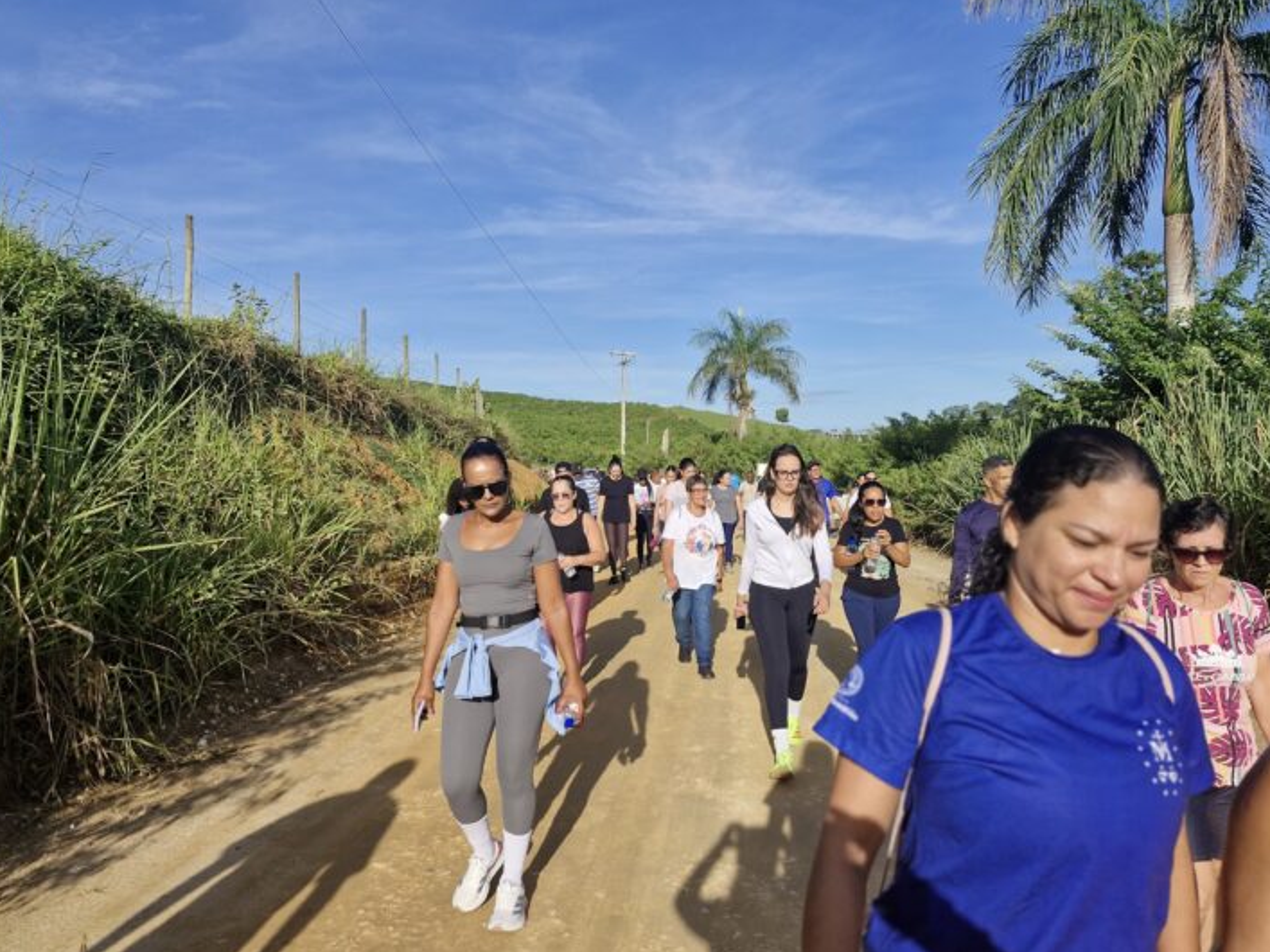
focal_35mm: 25
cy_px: 501
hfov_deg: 69.3
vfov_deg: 54.8
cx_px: 681
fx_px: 917
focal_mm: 5.54
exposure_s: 1/2048
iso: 50
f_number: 1.8
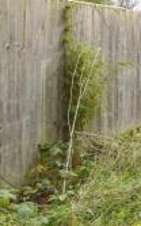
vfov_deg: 33.1
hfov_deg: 15.6
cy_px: 45
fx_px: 370
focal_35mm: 60
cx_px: 304
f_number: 8
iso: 200
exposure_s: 1/20
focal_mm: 10
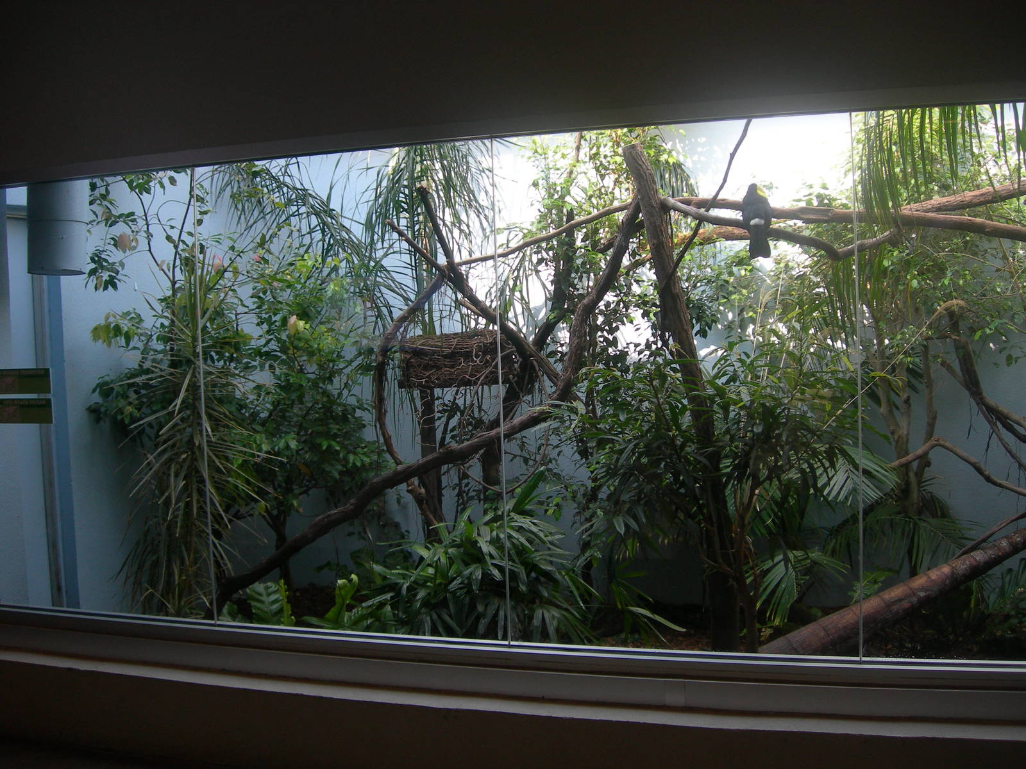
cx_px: 513
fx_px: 1126
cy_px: 384
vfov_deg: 37.7
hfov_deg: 49.0
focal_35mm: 38
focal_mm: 7.8
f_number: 2.8
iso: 50
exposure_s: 1/79
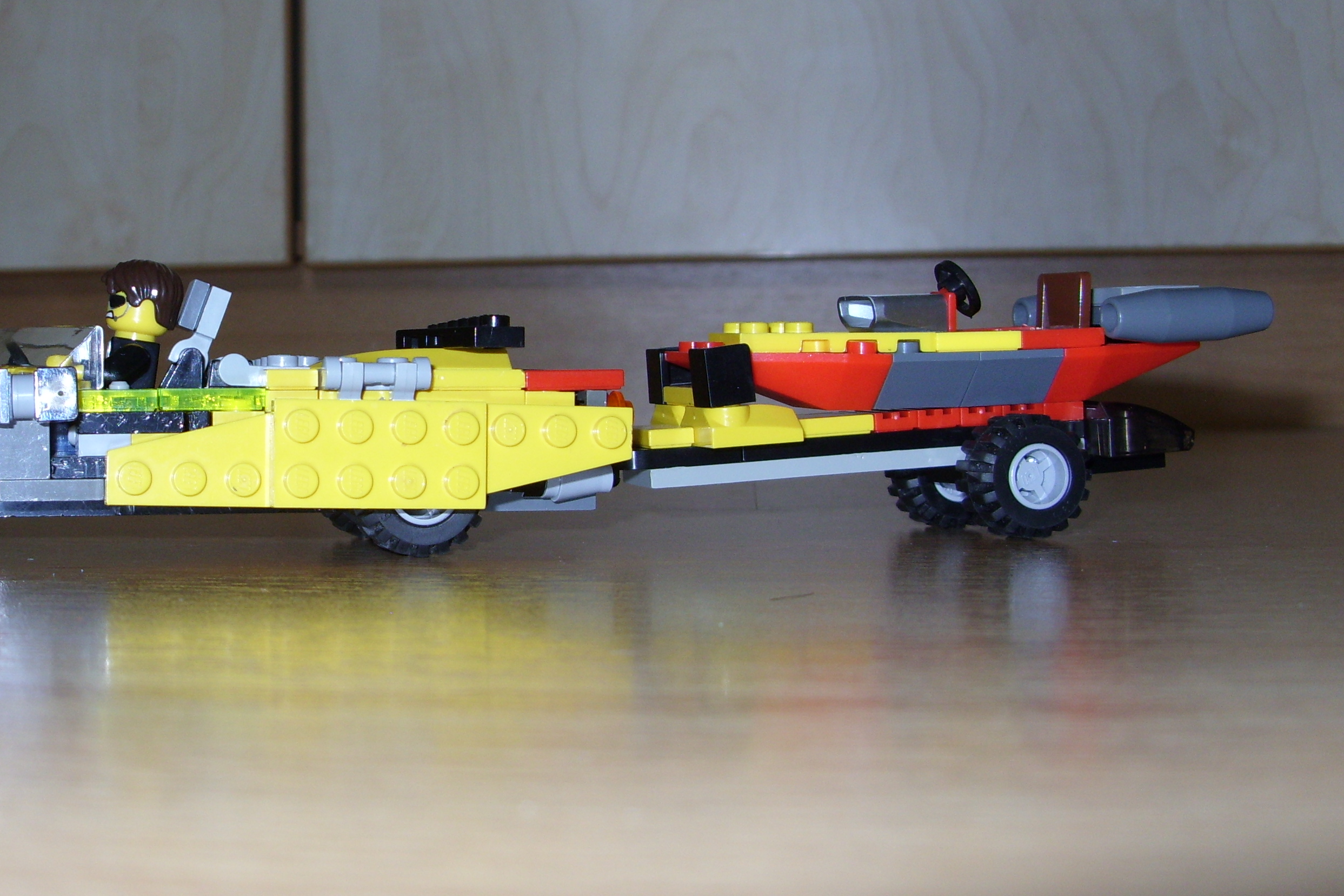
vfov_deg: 23.4
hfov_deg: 34.0
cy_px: 398
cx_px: 406
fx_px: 2165
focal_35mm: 58
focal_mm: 6.3
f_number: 2.8
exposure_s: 1/30
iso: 100
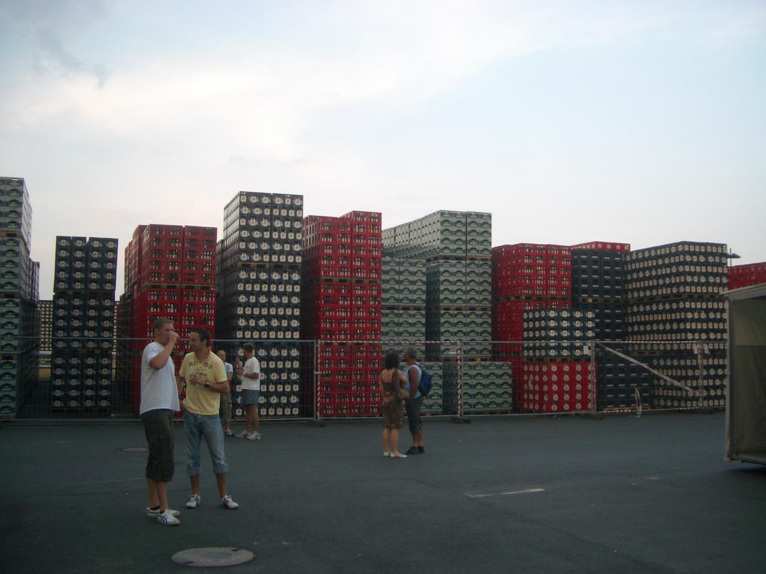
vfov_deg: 40.7
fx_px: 774
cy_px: 287
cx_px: 383
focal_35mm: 35
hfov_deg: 52.6
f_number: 2.6
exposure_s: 1/125
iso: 50
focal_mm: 5.8
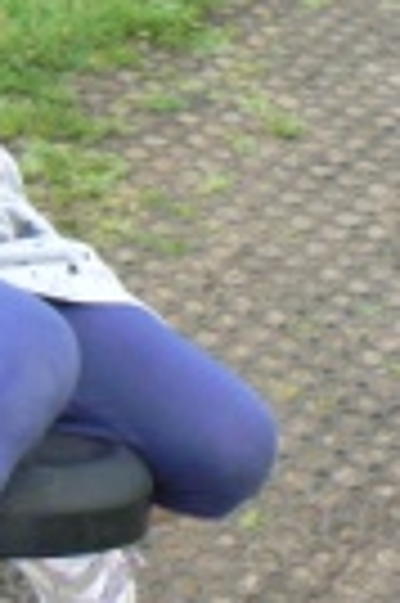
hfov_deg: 11.1
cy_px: 36
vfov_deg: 16.7
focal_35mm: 121
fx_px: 2022
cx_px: -54
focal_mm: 6
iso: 200
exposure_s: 1/400
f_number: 2.8
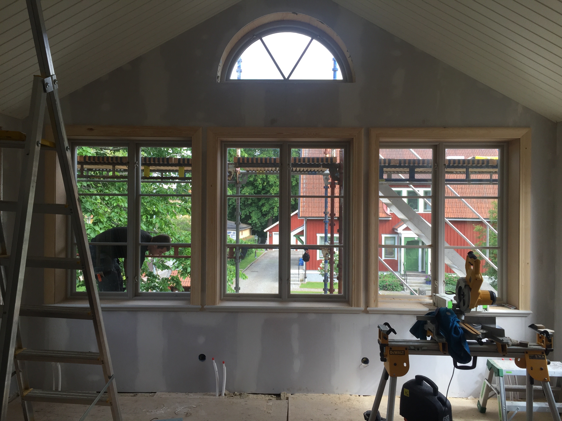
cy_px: 210
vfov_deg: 48.2
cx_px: 281
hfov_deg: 61.7
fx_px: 471
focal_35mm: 29
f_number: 2.2
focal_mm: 4.15
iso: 32
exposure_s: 1/174
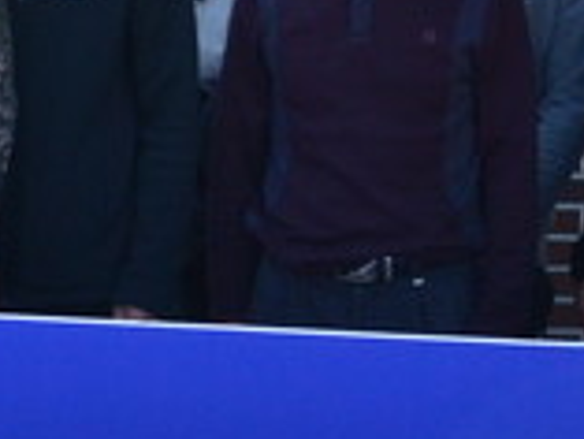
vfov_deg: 6.9
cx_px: -160
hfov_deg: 9.2
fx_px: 3562
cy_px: -357
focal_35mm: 211
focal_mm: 24
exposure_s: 1/320
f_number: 10
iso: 800
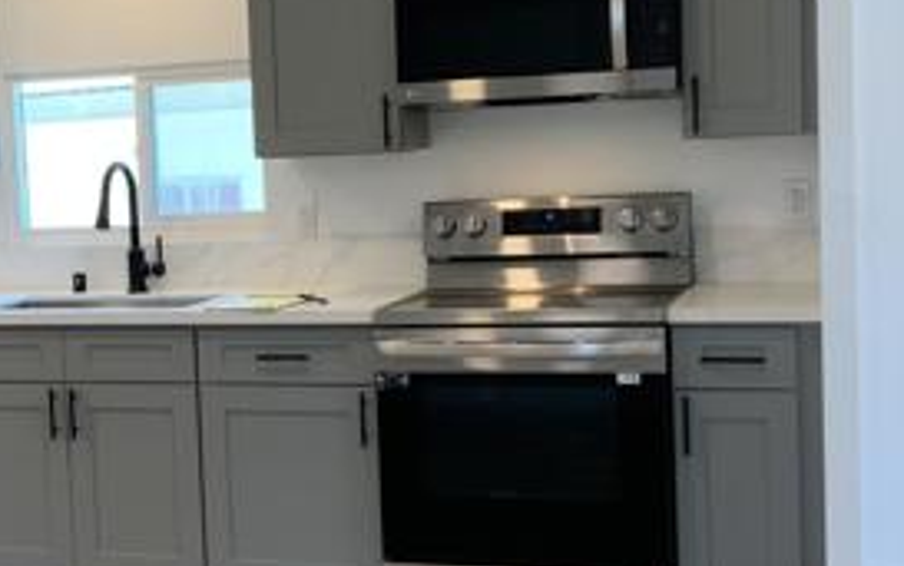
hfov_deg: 27.9
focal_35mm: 72
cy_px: 295
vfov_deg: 18.1
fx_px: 1775
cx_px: 172
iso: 40
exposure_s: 1/60
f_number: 1.8
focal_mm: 3
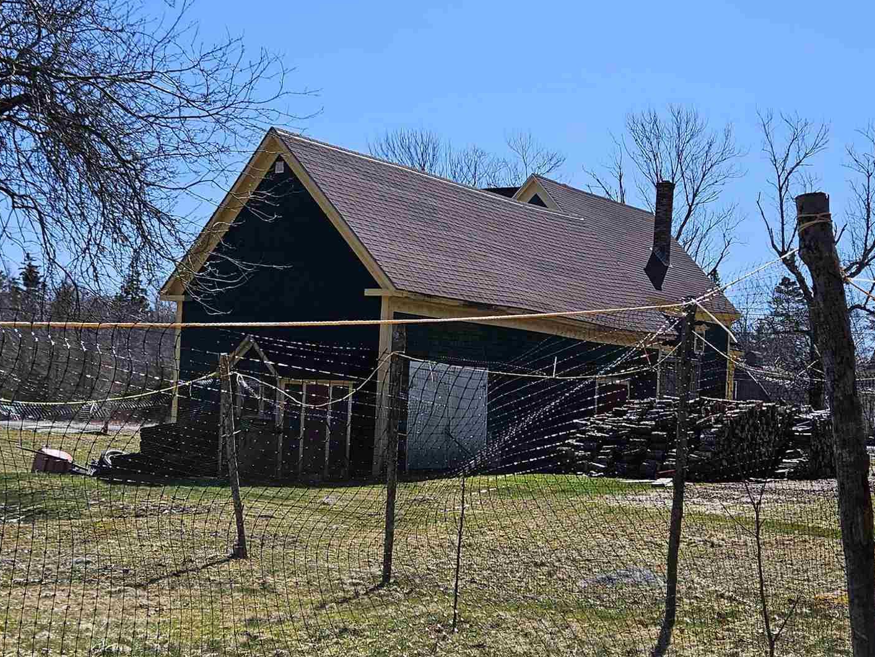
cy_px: 341
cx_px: 448
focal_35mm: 50
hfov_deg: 38.2
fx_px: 1264
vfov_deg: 29.1
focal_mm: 5.4
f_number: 1.8
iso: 25
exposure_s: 1/2737
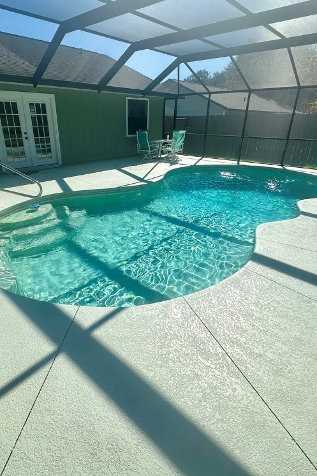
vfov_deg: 84.0
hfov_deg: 61.6
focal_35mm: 20
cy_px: 239
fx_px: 264
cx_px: 135
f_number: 2.2
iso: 50
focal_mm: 2.22
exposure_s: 1/2353
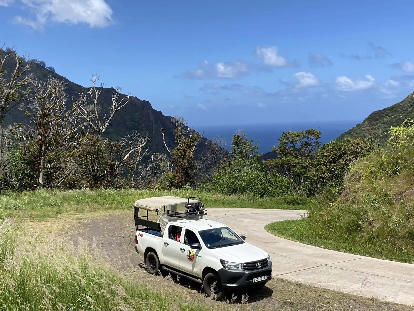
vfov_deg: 34.2
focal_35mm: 42
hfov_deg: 44.7
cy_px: 124
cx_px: 175
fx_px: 502
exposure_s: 1/3401
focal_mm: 4.2
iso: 32
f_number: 1.8
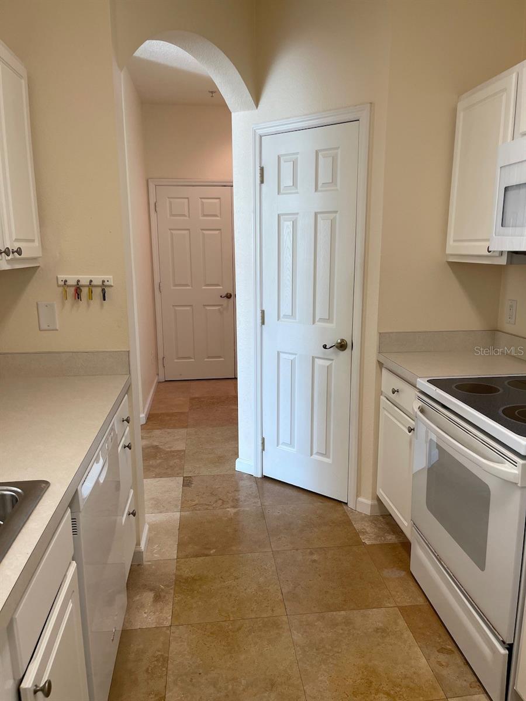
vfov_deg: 69.4
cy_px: 350
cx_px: 263
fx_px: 507
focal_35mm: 25
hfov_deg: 54.9
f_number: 1.6
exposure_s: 1/120
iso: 100
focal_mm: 5.1
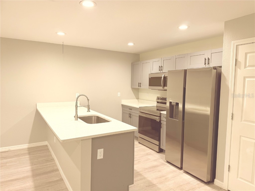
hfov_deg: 71.6
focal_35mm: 24
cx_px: 128
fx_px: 177
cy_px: 96
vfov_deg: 56.8
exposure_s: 1/60
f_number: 1.78
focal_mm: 6.76
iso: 125
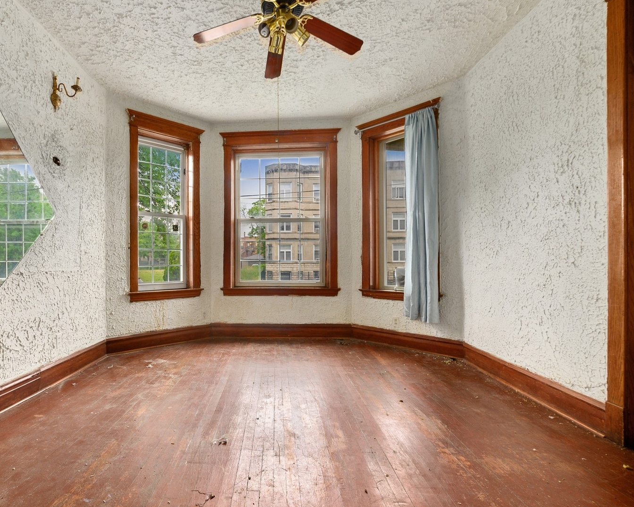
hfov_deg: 88.5
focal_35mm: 17
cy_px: 254
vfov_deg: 77.0
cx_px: 254
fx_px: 319
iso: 250
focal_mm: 10
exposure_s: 1.6
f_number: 7.1
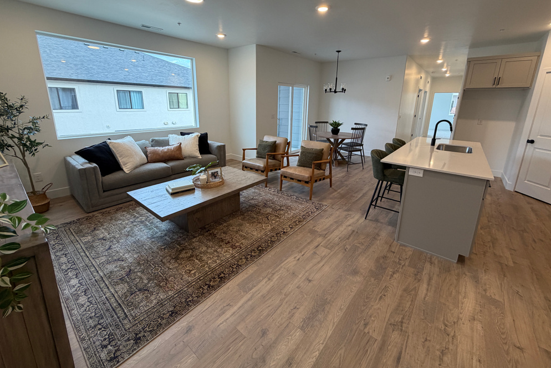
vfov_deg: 76.9
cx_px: 276
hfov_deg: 100.4
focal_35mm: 15
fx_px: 230
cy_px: 157
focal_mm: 2.22
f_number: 2.2
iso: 160
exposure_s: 1/120
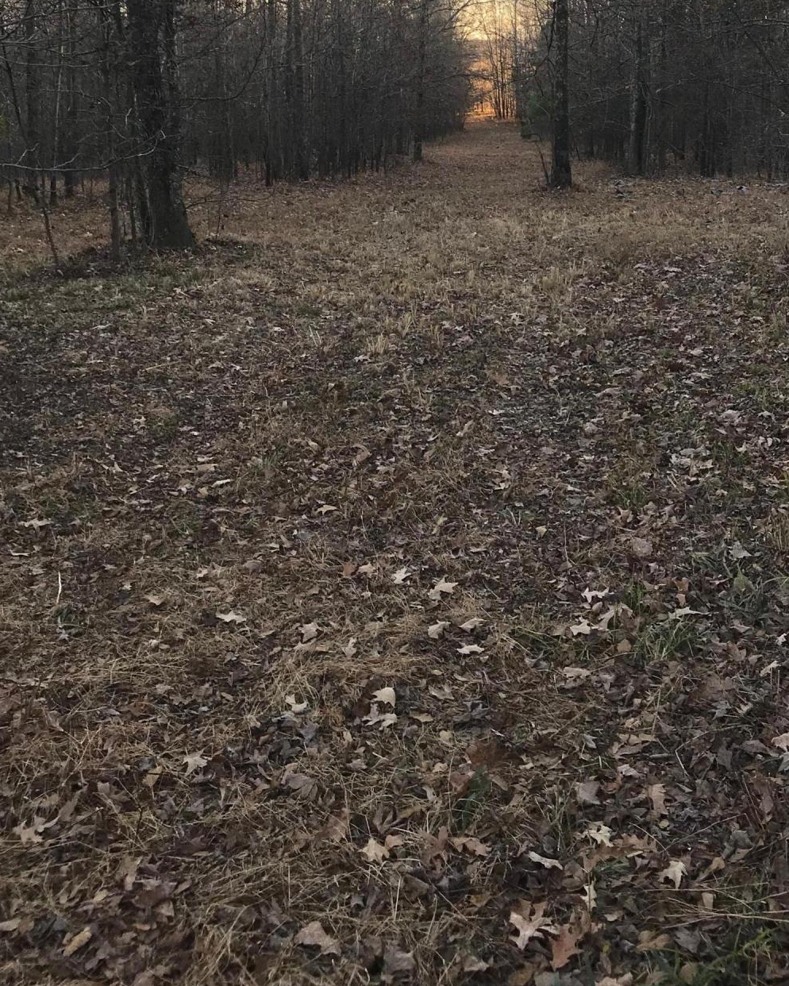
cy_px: 216
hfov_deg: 33.9
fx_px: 1284
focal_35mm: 44
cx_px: 521
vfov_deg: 40.5
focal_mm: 3.99
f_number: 1.8
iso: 20
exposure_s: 1/213
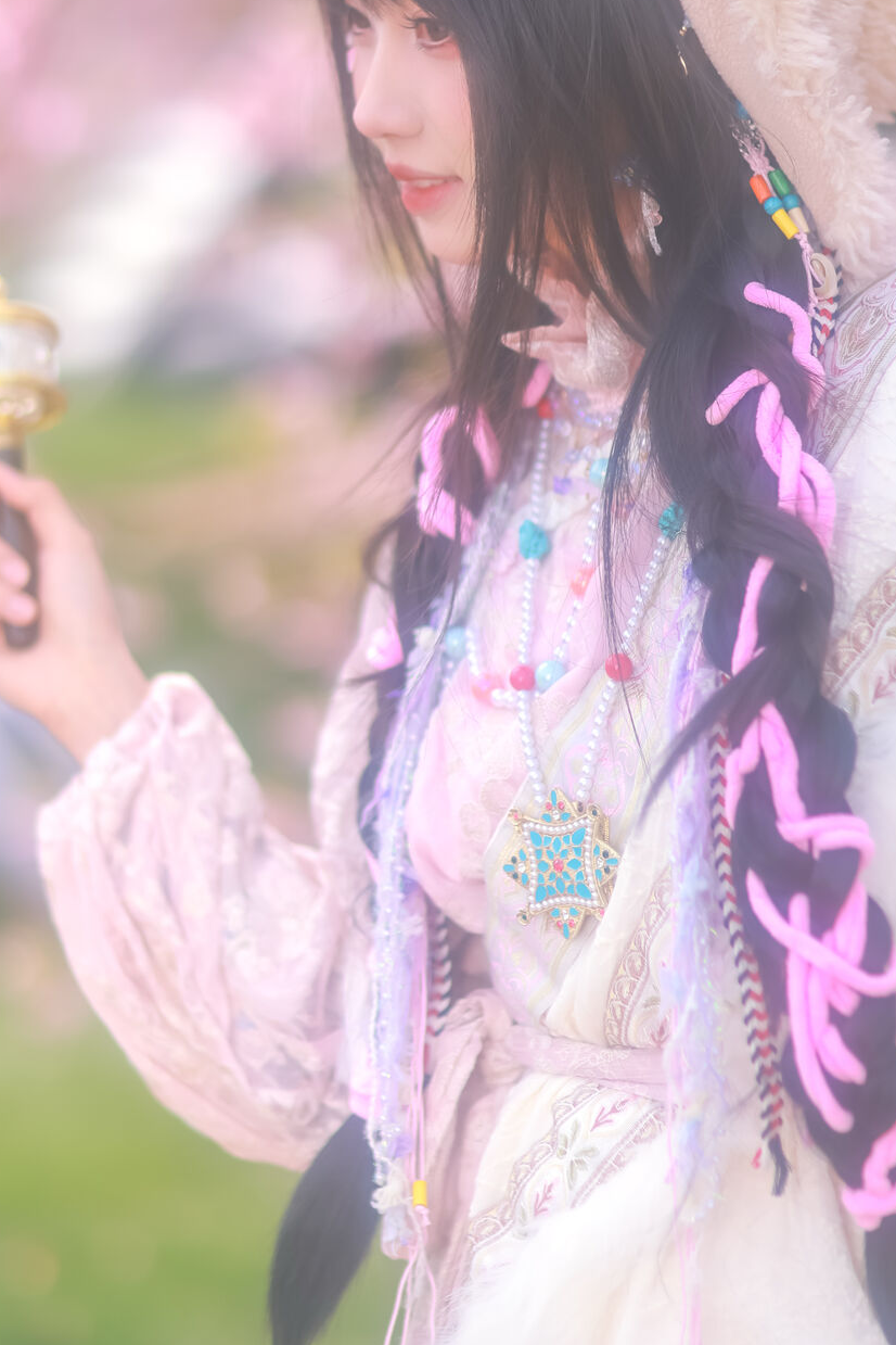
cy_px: 422
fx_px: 4554
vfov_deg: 16.7
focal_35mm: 122
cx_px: 400
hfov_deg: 11.2
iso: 100
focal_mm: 85
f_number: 1.6
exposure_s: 1/2000
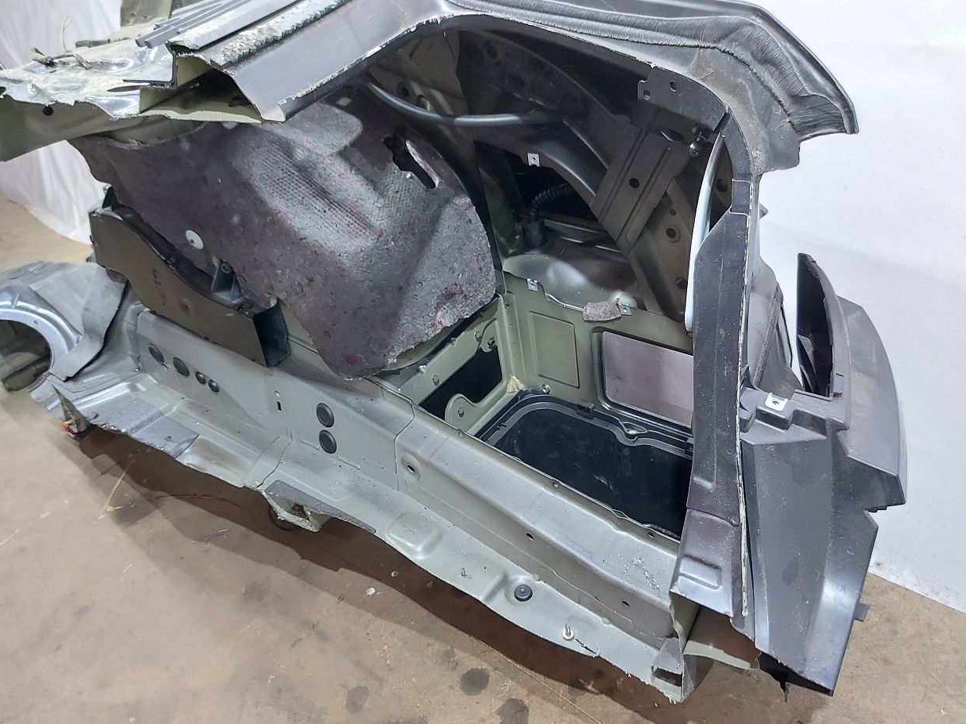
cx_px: 472
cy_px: 372
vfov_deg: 51.3
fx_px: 753
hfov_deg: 65.3
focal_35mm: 27
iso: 320
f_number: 1.8
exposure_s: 1/25
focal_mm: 5.23
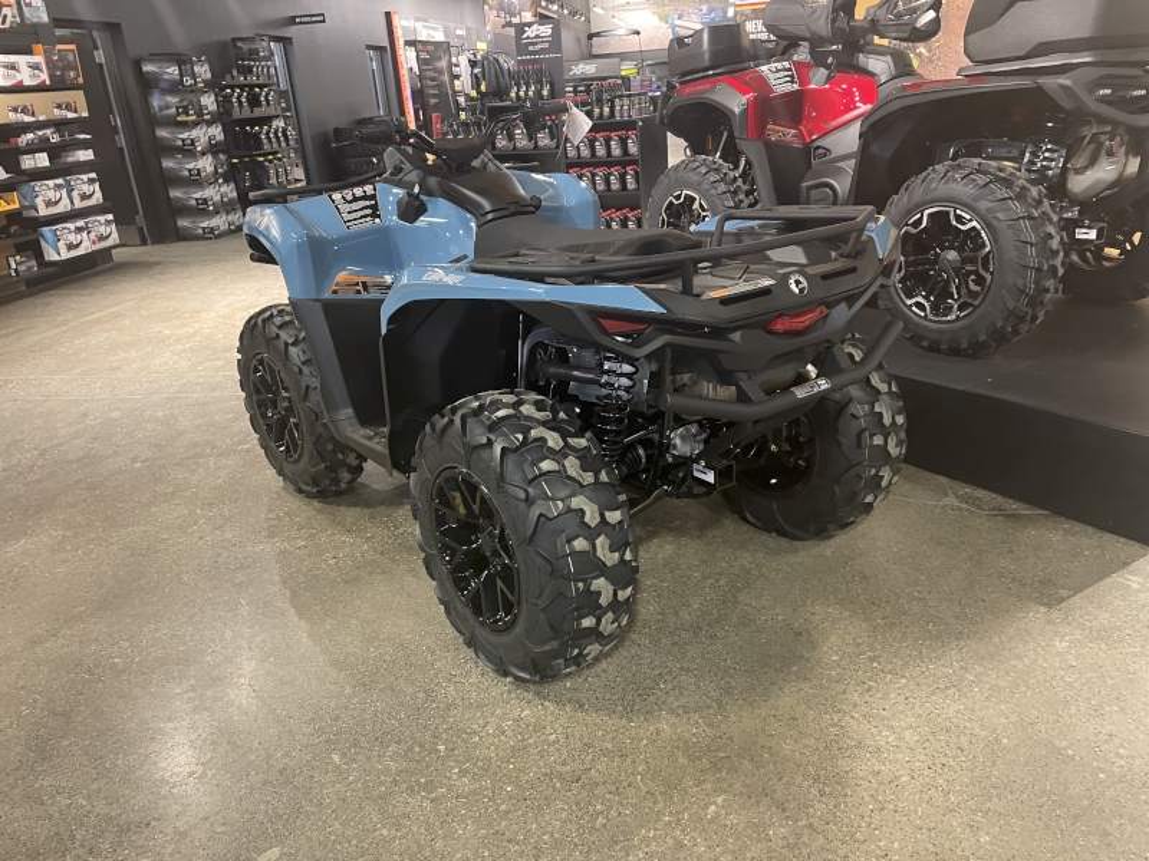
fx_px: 863
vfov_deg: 53.1
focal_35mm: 26
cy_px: 430
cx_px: 574
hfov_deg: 67.3
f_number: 1.6
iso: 400
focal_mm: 4.2
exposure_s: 1/40
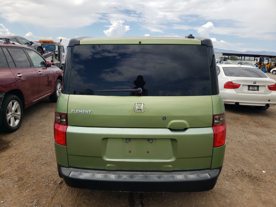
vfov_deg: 53.1
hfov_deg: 67.3
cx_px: 138
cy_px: 104
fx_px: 207
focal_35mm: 26
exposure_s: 1/2500
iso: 50
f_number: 1.5
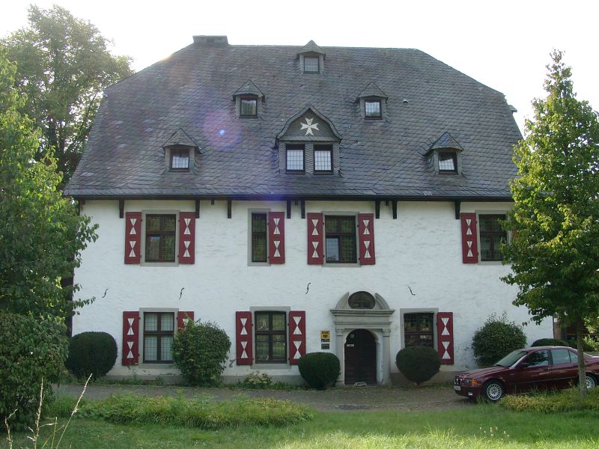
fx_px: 588
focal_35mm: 34
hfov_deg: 54.0
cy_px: 224
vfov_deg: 41.8
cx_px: 300
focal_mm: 7.13
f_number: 4
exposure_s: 1/210
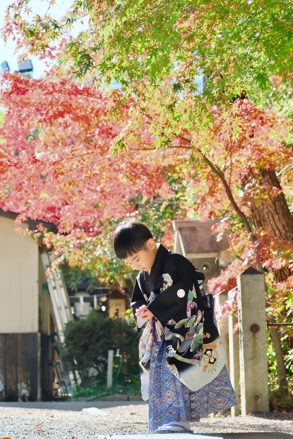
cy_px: 220
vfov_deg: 19.5
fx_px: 1281
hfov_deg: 13.0
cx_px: 146
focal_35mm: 105
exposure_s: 1/250
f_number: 5.6
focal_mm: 70
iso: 800
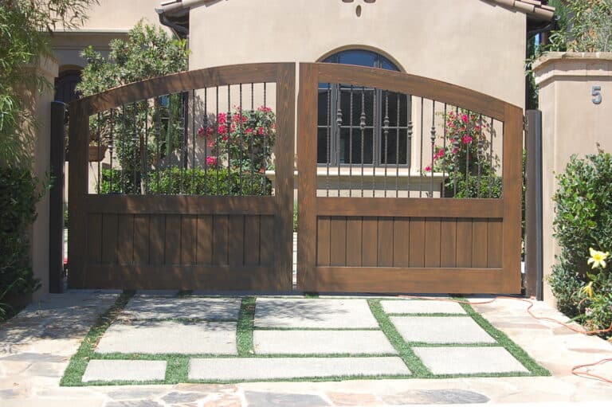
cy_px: 204
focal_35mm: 63
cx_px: 306
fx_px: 1070
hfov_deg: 31.9
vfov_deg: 21.5
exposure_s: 1/250
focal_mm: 42
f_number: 8
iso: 200
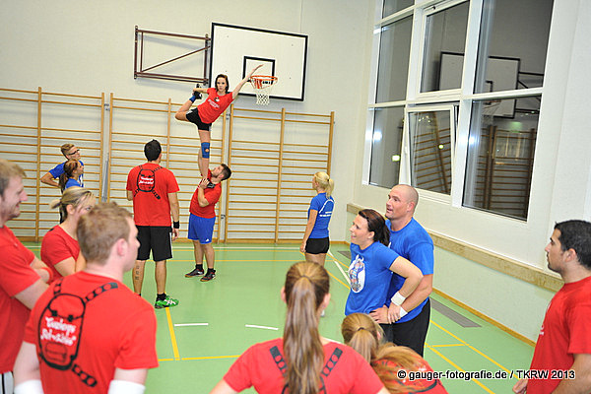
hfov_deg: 55.8
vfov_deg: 38.9
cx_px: 296
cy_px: 197
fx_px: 558
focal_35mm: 34
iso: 1000
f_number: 2.8
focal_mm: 34
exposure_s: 1/160
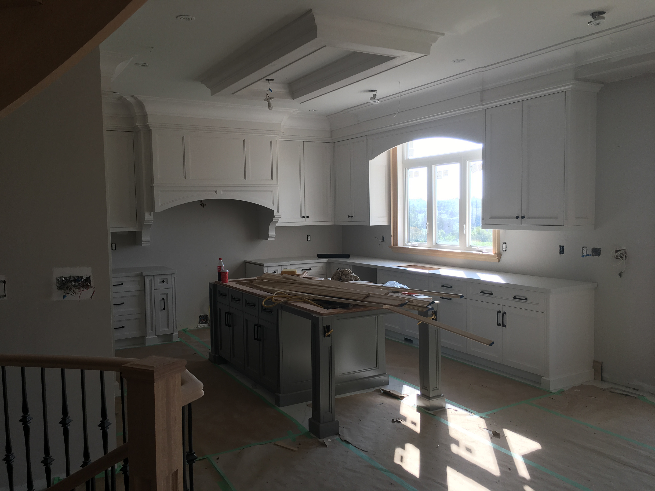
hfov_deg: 61.7
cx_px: 328
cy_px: 246
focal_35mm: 29
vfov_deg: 48.2
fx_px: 549
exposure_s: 1/127
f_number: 2.2
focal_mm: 4.15
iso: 25
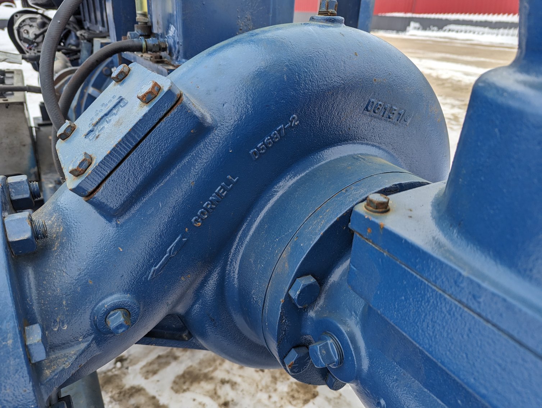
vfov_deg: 56.9
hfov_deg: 71.5
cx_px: 271
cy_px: 204
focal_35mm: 24
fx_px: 376
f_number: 1.85
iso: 40
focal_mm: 6.81
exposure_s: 1/349
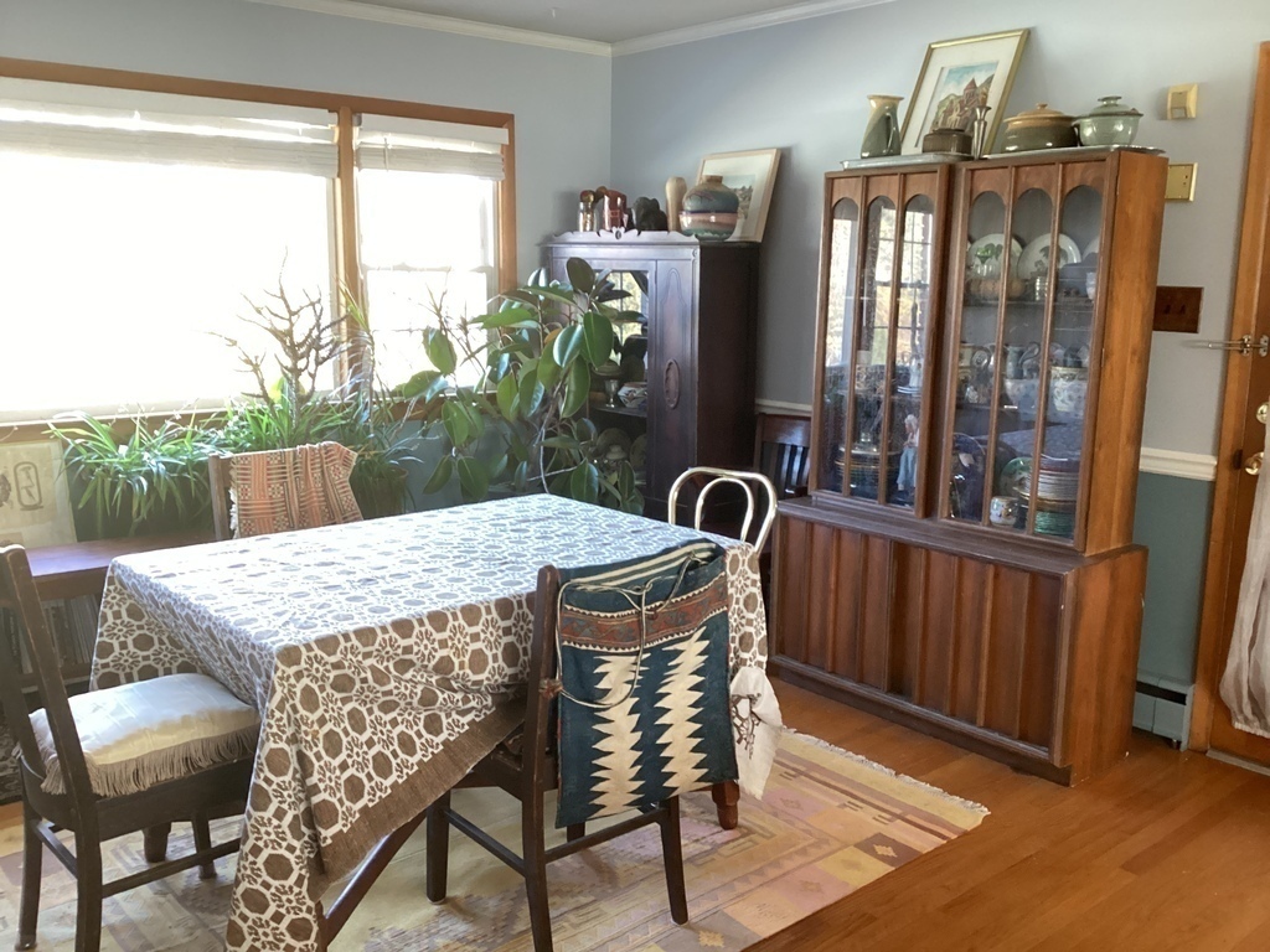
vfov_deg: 45.4
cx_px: 635
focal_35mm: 31
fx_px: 1137
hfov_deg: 58.4
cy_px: 476
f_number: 2.4
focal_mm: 3.3
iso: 500
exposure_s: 1/30
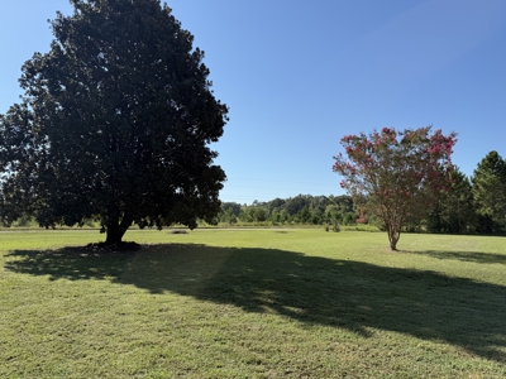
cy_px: 190
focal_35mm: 24
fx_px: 351
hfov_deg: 71.6
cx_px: 253
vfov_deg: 56.8
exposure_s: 1/4673
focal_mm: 6.76
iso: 80
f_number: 1.78
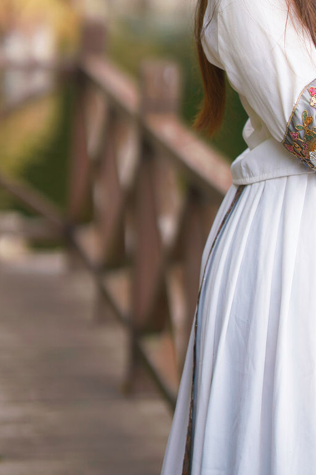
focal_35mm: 201
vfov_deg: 10.1
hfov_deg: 6.8
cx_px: 338
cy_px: -25
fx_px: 2647
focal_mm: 85
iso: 100
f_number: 1.4
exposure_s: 1/3200
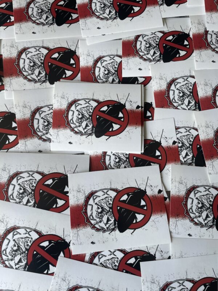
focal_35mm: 26
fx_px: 218
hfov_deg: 53.1
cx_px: 109
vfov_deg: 67.3
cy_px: 146
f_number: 1.6
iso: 32
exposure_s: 1/121
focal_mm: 4.2
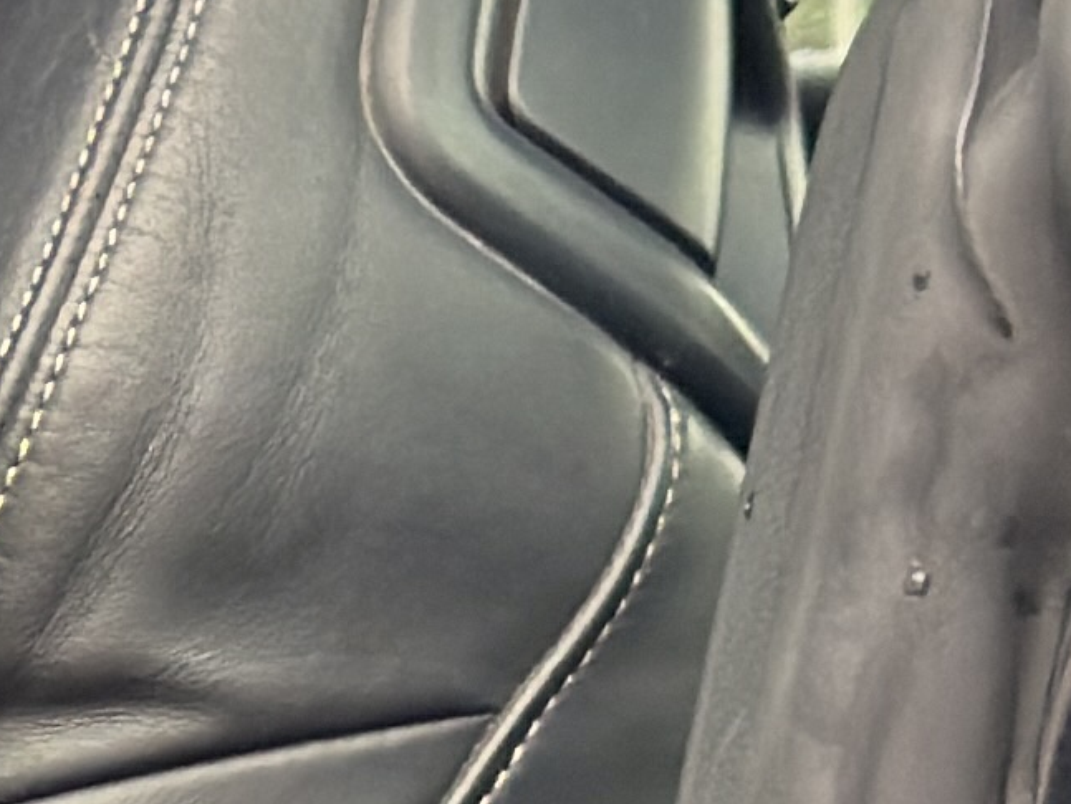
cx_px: -2202
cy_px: 1272
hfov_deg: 6.0
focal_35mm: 302
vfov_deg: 4.9
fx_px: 9349
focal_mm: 6.76
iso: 200
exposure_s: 1/70
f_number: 1.78
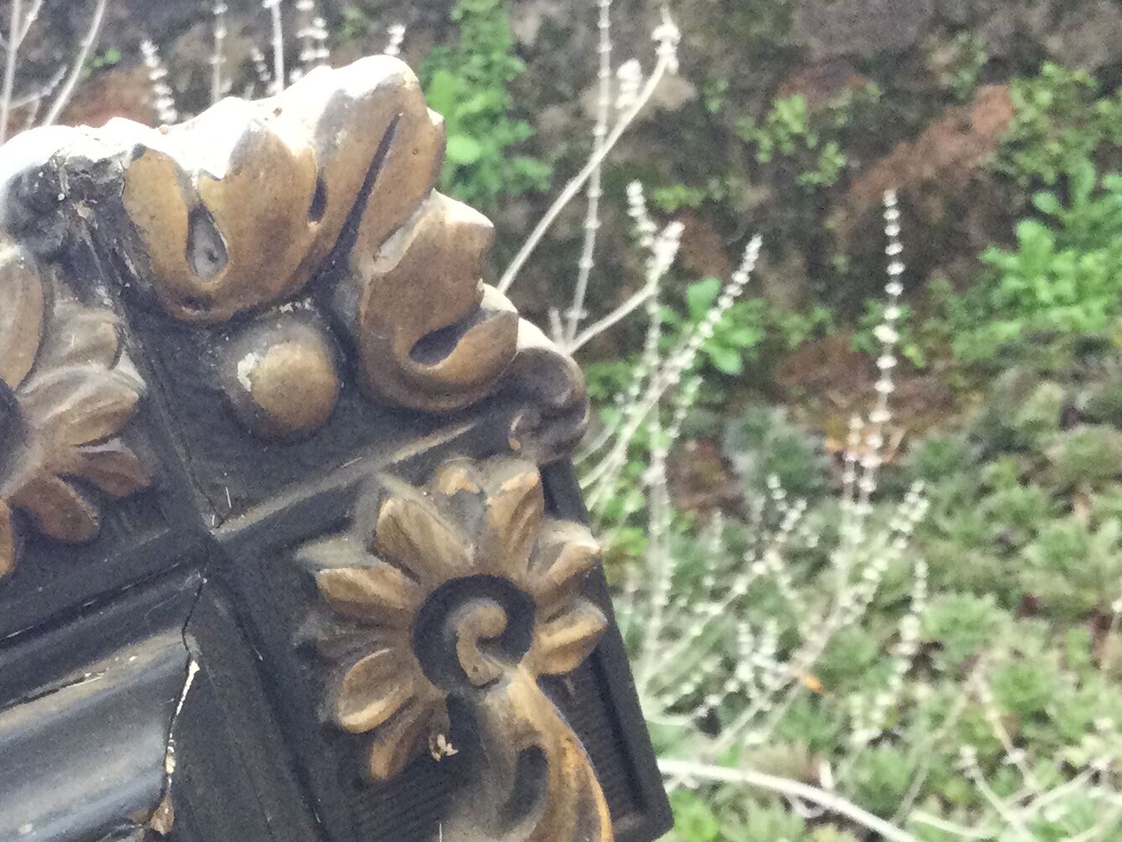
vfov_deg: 19.2
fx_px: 2464
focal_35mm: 76
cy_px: 684
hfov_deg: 25.4
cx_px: 309
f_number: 2.4
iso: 50
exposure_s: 1/33
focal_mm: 3.3
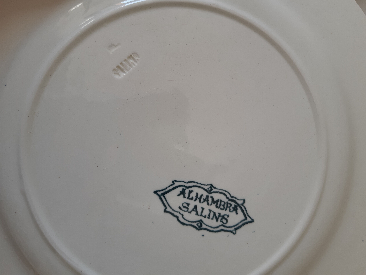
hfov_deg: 67.3
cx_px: 183
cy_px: 138
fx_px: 275
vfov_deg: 53.1
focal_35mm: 26
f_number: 1.7
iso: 40
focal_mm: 3.93
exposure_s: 1/100
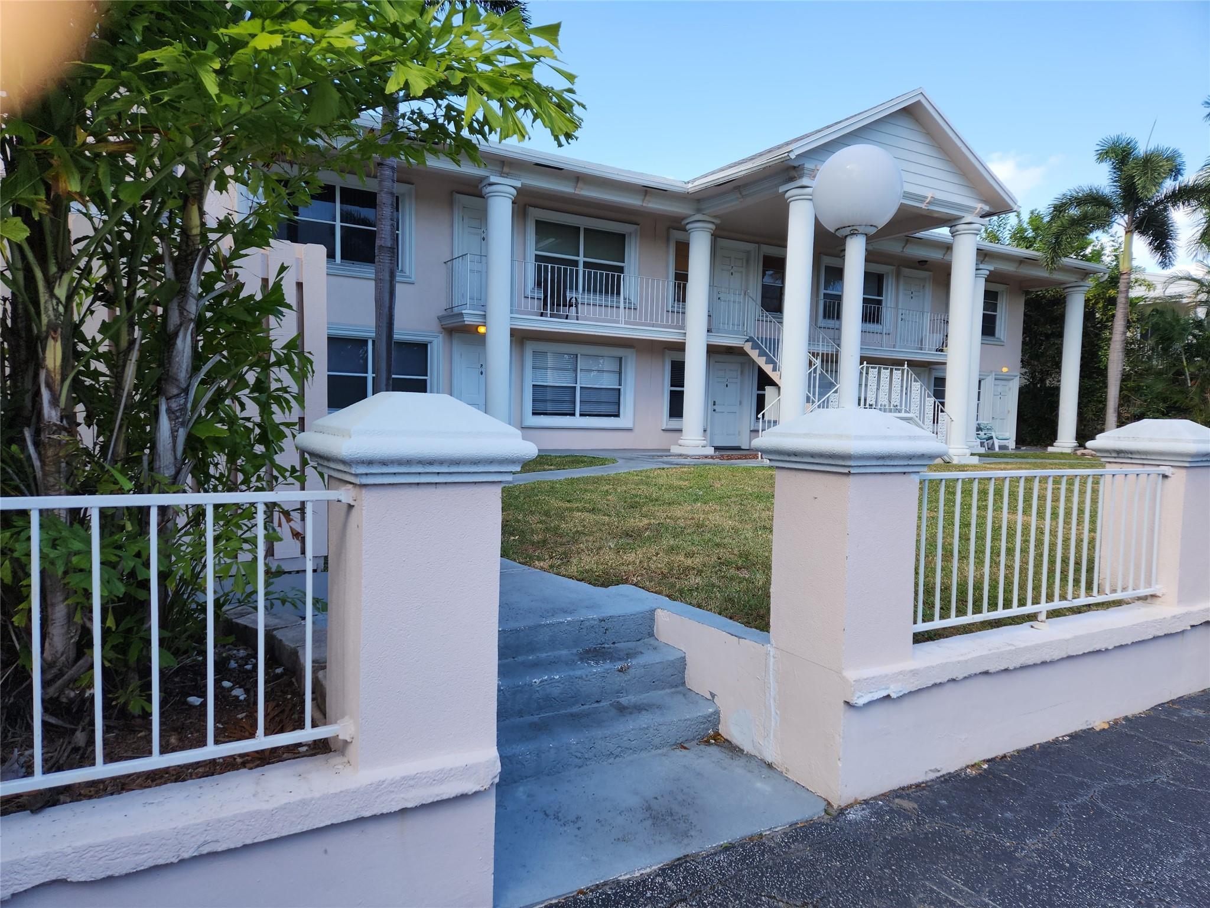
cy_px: 454
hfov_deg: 73.9
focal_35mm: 23
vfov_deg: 58.9
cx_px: 605
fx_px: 804
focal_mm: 5.4
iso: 20
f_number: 1.8
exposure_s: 1/550
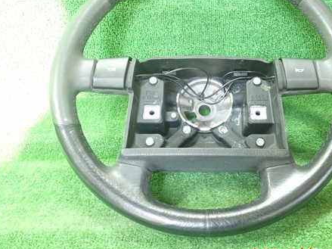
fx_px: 393
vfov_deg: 35.0
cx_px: 197
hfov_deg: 45.6
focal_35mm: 41
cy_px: 95
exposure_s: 1/100
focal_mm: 5.5
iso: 800
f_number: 2.3
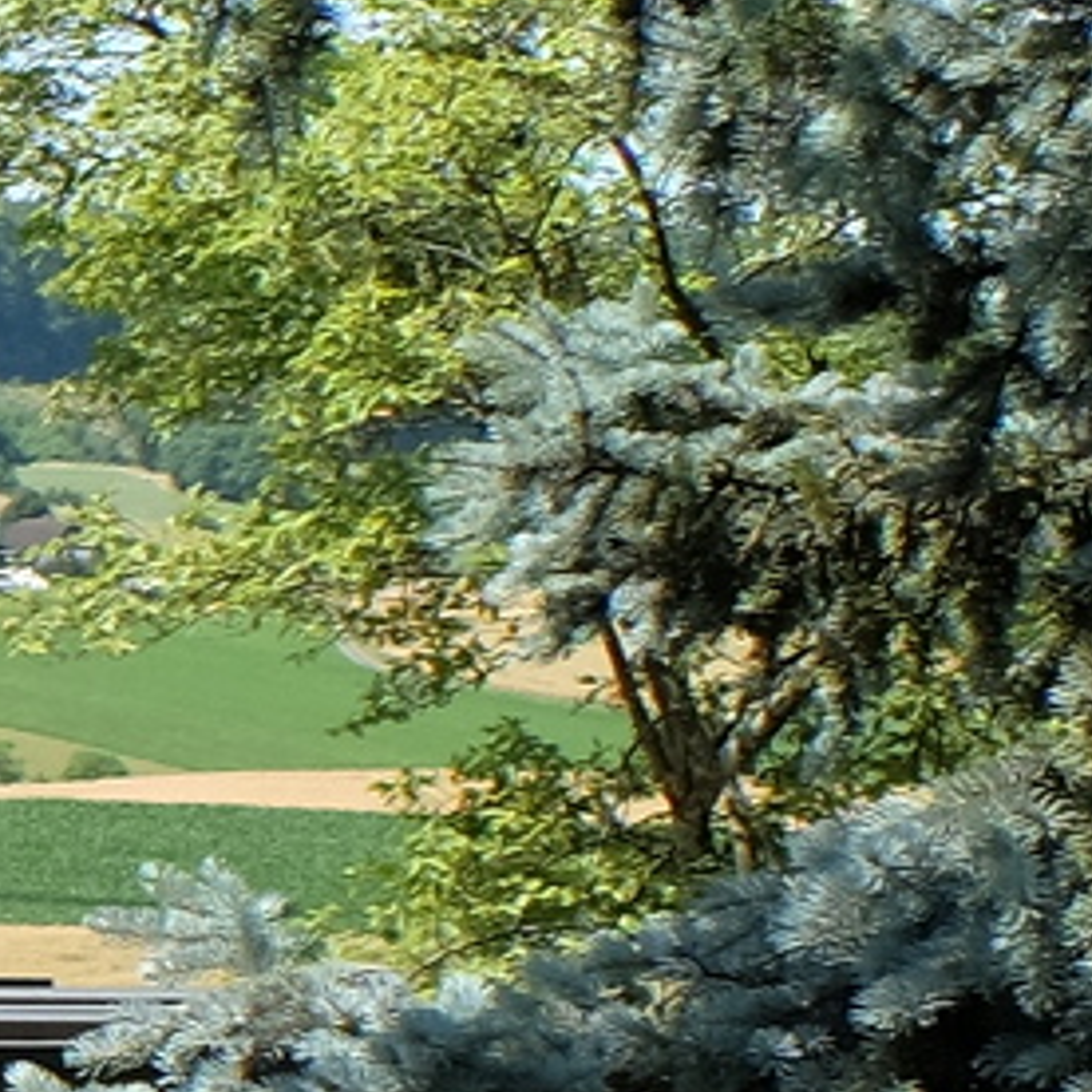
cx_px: -2952
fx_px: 6745
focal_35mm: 189
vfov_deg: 9.3
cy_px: 655
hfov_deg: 7.3
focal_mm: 16
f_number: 5.6
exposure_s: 1/300
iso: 200
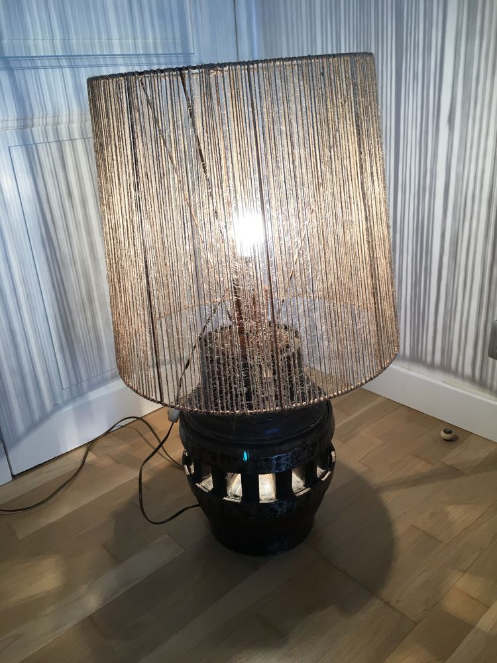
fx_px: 555
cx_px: 248
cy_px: 332
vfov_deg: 61.7
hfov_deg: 48.2
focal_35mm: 29
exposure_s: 1/33
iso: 25
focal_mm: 4.15
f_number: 2.2
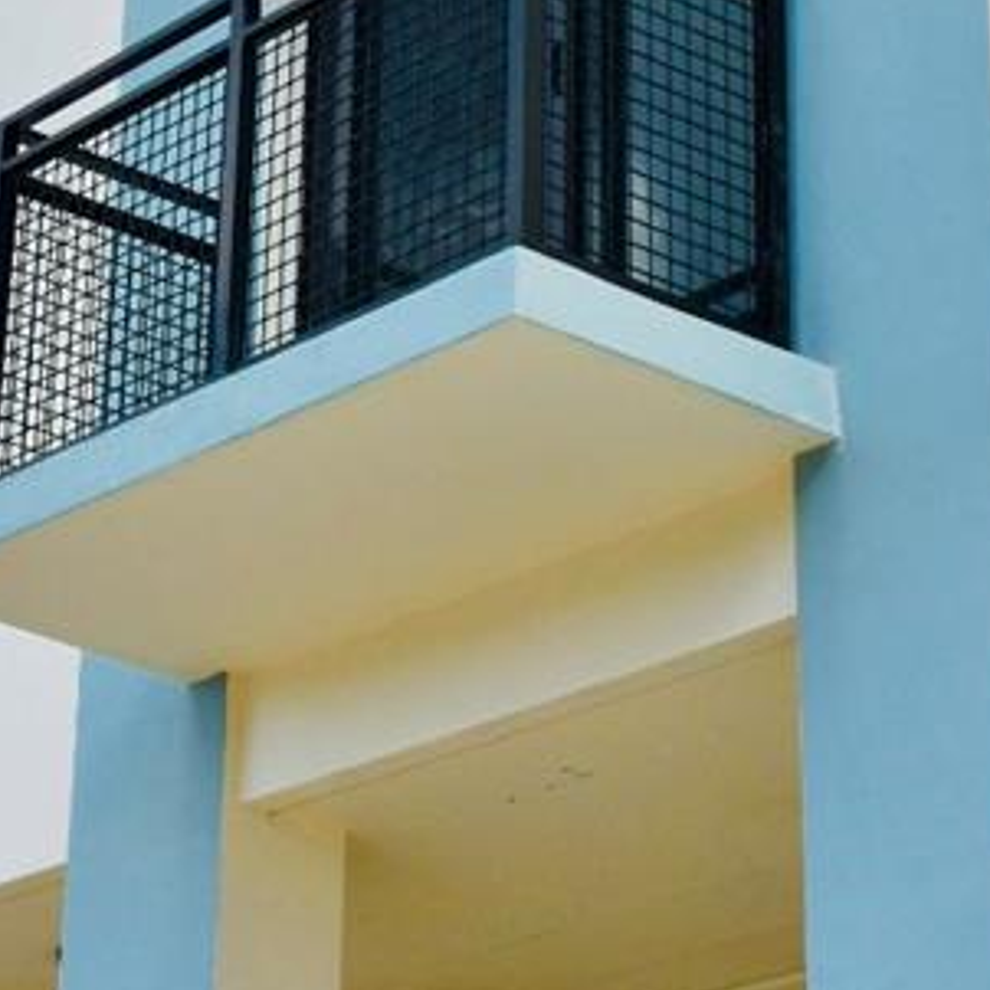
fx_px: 4099
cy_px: -325
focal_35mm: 127
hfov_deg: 13.5
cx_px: -62
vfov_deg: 13.3
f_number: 8
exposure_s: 1/500
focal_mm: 25
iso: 125
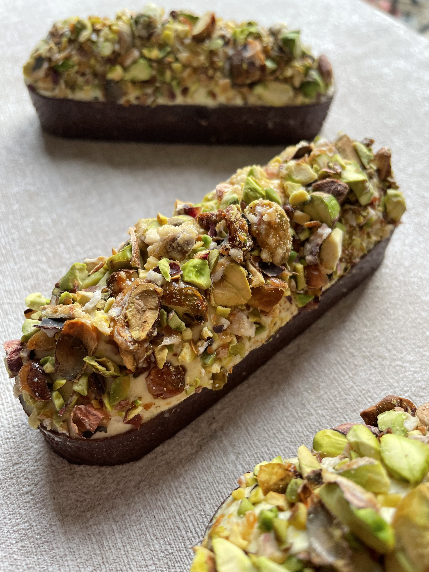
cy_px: 286
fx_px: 430
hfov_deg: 53.1
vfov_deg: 67.3
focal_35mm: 26
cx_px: 214
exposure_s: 1/115
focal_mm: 4.2
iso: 125
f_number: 1.6
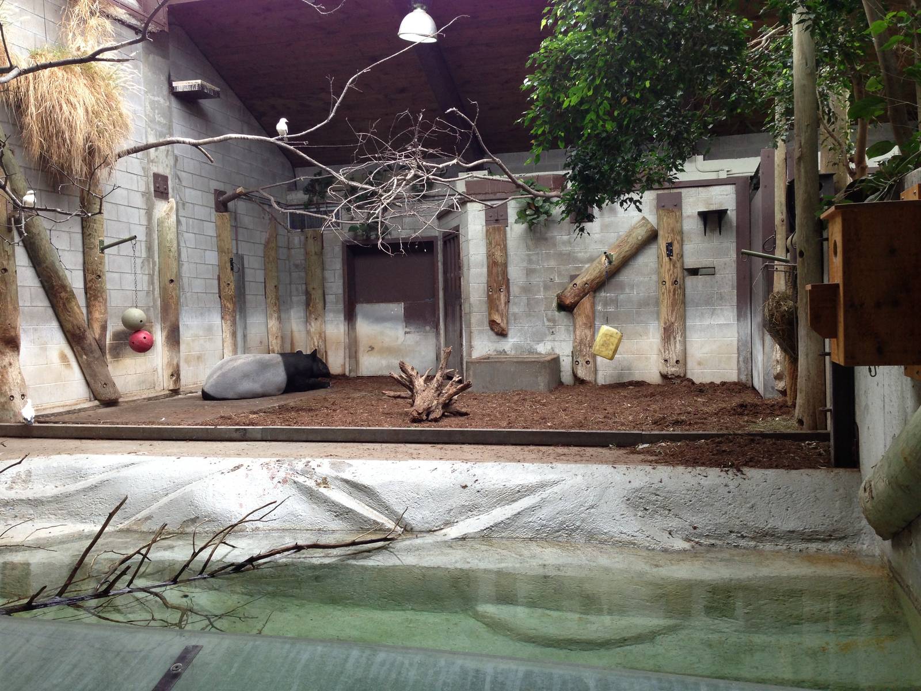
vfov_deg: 42.9
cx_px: 460
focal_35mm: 33
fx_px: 878
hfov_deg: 55.4
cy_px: 346
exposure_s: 1/60
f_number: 2.4
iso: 80
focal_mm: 4.13
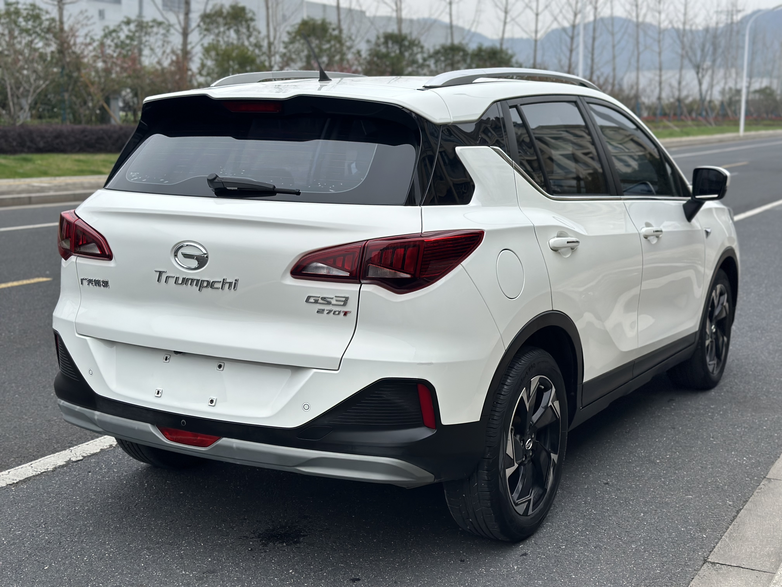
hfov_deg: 39.7
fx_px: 1084
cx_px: 391
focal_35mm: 48
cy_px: 294
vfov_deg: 30.3
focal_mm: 6.86
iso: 80
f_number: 1.78
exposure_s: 1/3731
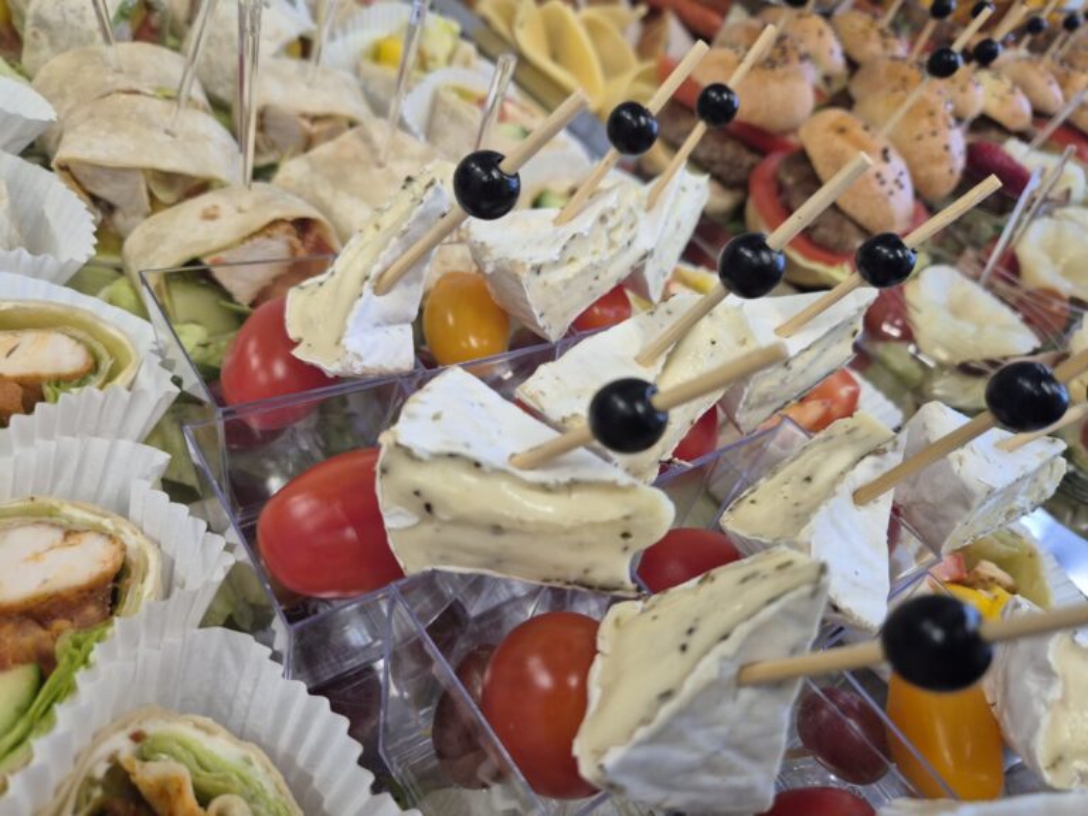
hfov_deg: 73.9
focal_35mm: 23
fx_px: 723
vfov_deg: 58.9
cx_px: 544
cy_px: 408
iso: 160
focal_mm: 5.4
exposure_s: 1/100
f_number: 1.8
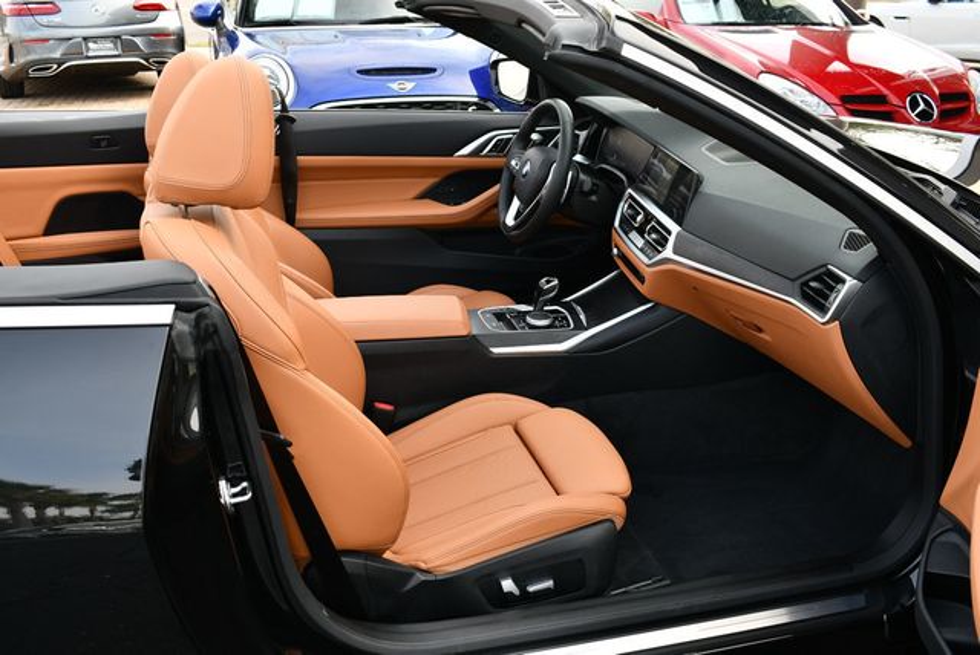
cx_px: 490
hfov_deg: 53.1
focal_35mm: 36
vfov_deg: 36.9
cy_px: 328
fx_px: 981
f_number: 4.5
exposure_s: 1/80
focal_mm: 18
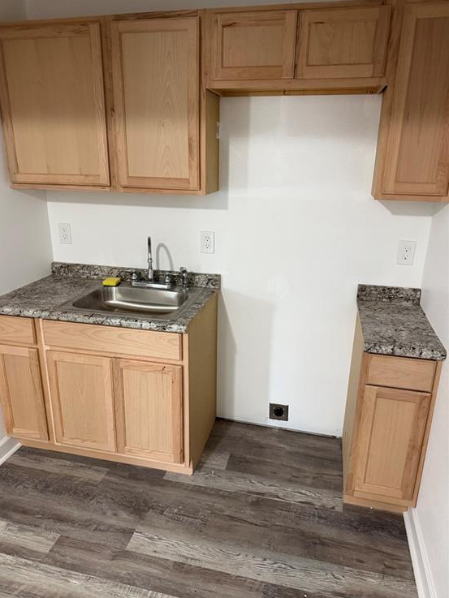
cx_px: 216
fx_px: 432
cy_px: 299
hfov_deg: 54.9
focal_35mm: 25
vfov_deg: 69.4
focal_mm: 6.76
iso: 320
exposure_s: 1/60
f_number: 1.78
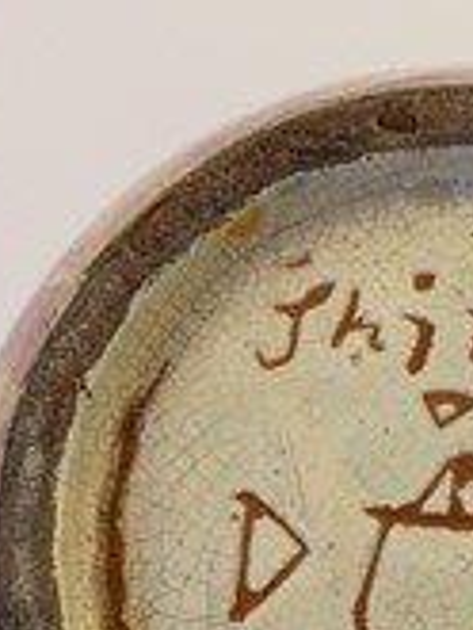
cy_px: 546
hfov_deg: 22.6
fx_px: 1146
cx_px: 454
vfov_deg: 29.6
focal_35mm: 63
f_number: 1.8
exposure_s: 1/50
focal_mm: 4.25
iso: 100
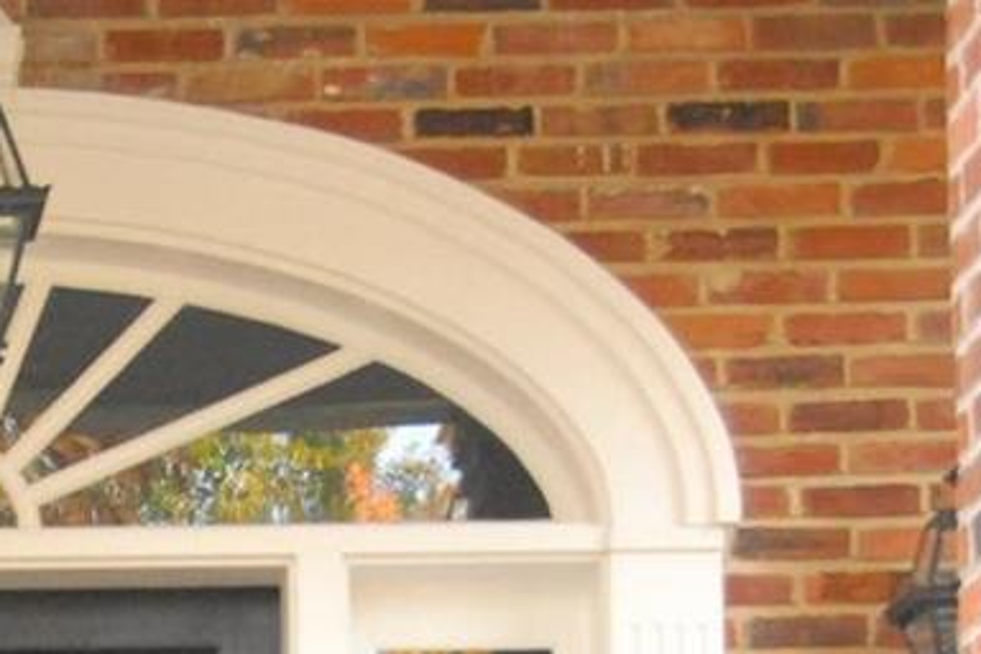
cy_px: 978
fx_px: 5450
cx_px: -105
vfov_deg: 6.8
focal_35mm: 200
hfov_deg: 10.2
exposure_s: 1/125
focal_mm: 32
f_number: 4.2
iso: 1600
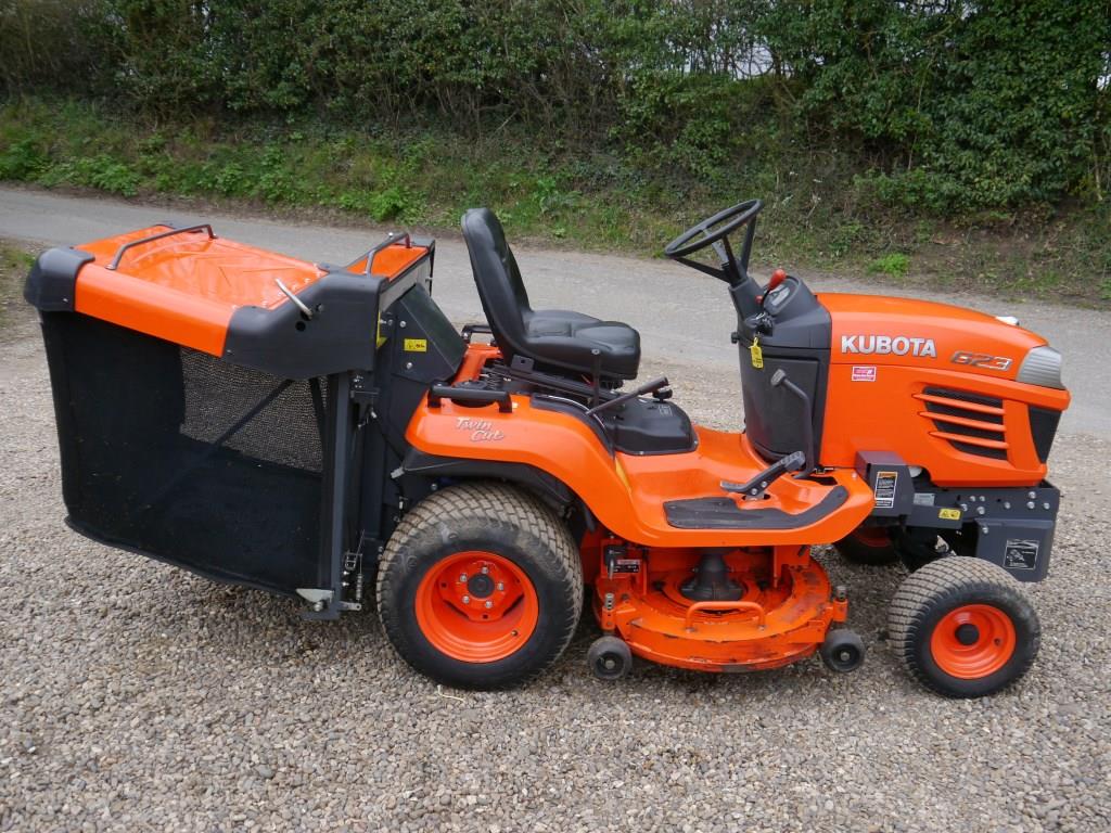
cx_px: 556
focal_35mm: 30
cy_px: 416
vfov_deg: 46.8
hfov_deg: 60.0
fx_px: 963
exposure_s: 1/160
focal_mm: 15
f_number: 5
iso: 160
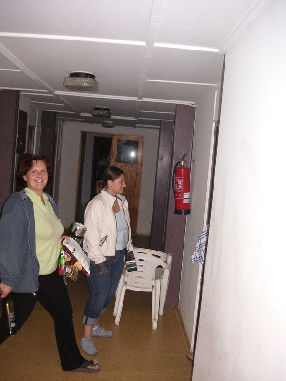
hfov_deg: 38.7
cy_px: 190
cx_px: 143
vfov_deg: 50.1
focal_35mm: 37
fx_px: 408
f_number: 2.8
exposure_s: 1/45
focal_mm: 6.1
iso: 160
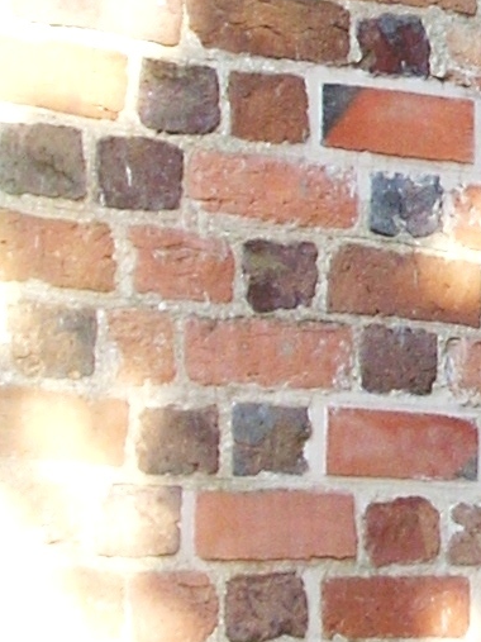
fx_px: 3466
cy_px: -152
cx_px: 1025
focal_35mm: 187
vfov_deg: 10.4
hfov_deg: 7.6
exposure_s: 1/110
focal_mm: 6.2
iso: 64
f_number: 2.8
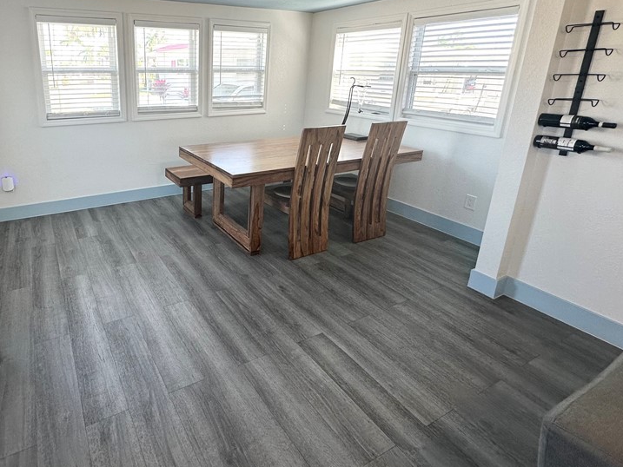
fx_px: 360
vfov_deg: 64.4
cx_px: 195
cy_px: 159
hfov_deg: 78.4
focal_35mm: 20
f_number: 2.2
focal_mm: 2.22
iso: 80
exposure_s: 1/120
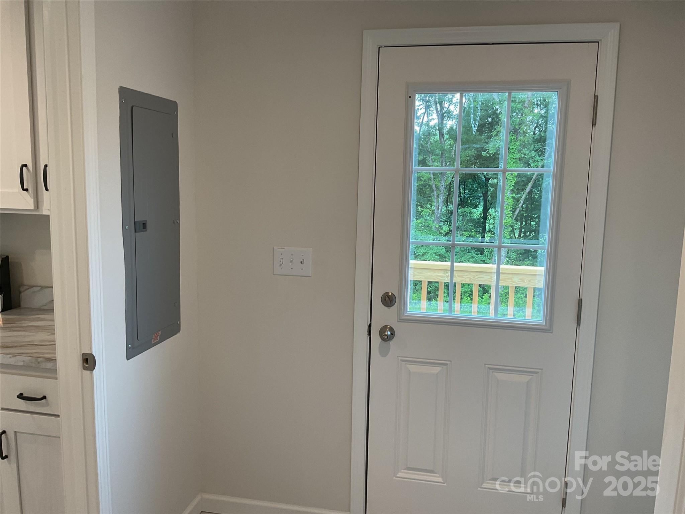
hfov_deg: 61.7
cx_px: 342
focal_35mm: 29
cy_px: 257
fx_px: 574
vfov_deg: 48.2
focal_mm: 3
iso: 40
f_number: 1.8
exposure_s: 1/60
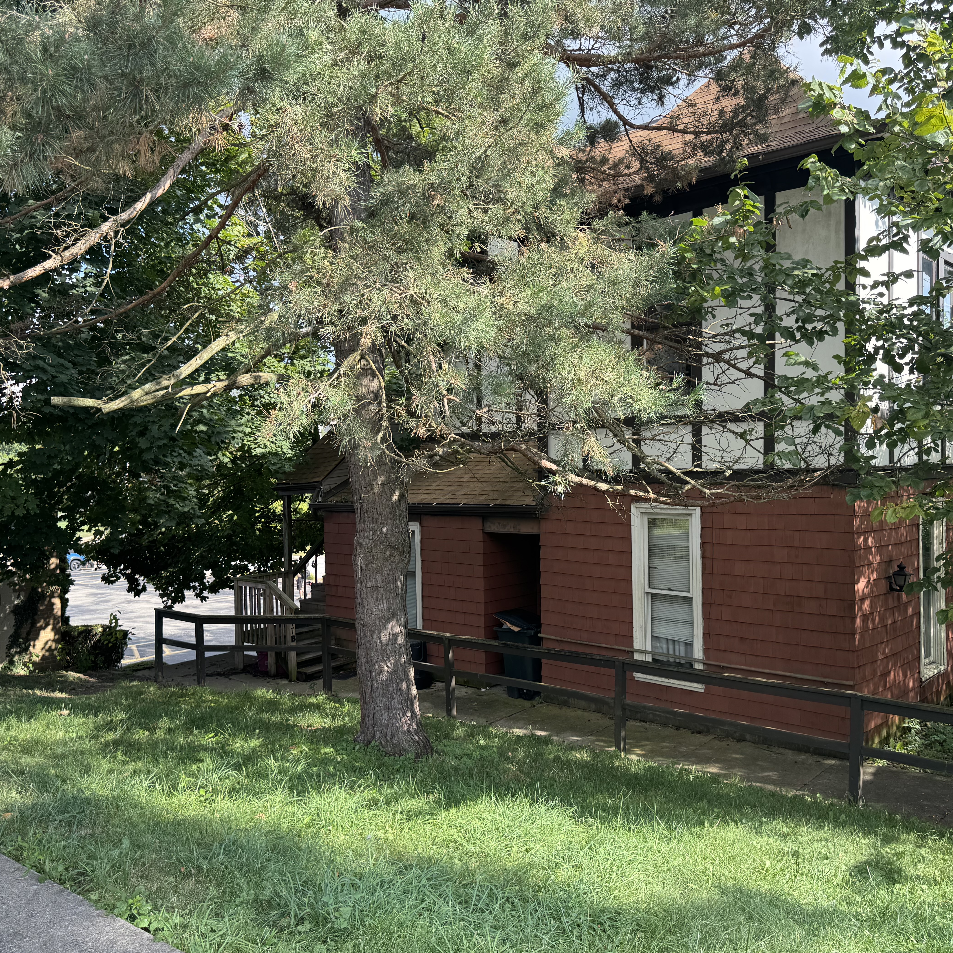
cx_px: 500
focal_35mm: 29
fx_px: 903
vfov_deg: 55.6
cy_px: 481
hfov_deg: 55.6
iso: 80
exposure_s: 1/747
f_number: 1.78
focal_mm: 6.76
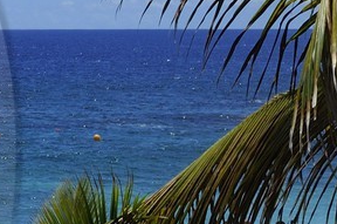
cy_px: 151
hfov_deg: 10.1
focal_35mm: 178
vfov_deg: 7.7
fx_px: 1663
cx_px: -466
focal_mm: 32
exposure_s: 1/160
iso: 200
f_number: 18
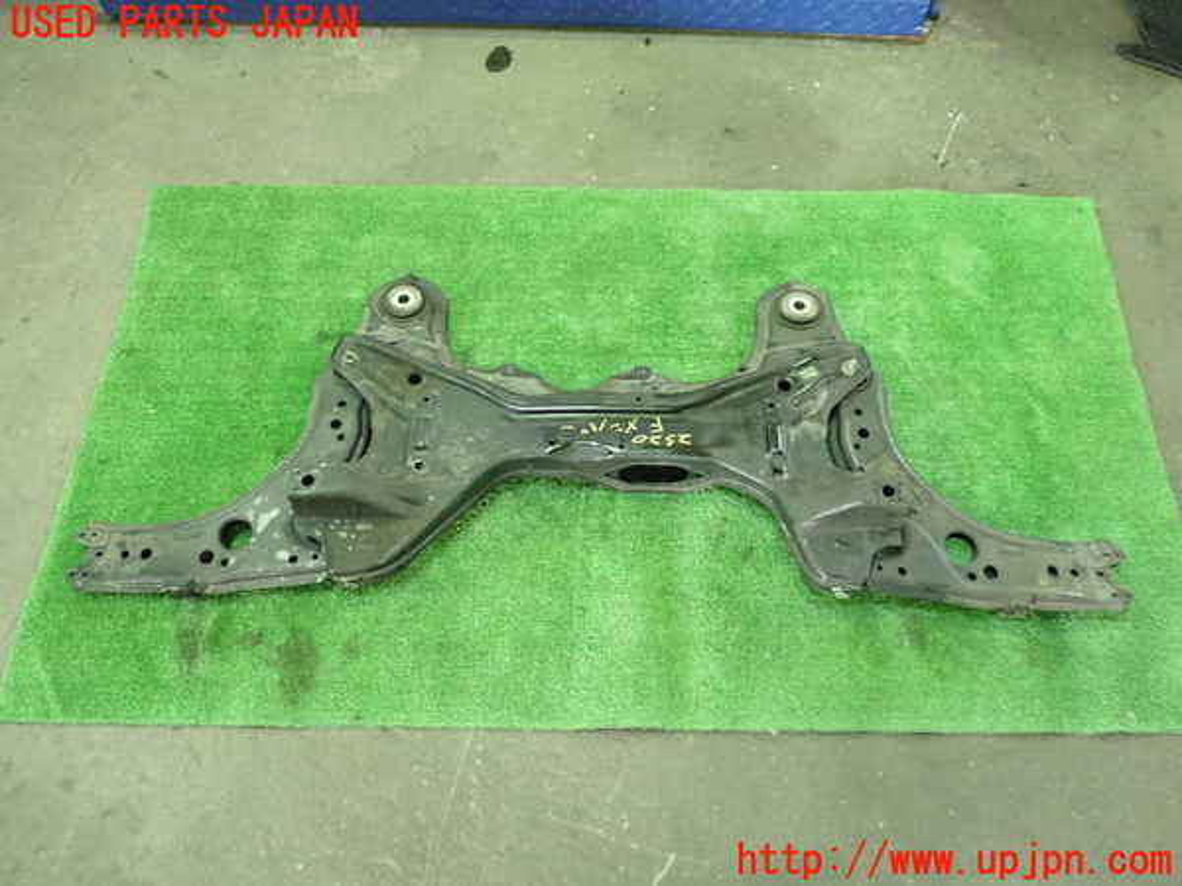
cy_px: 443
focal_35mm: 30
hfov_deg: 60.0
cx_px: 591
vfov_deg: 46.8
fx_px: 1024
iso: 800
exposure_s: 1/50
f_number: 2.3
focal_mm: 5.5
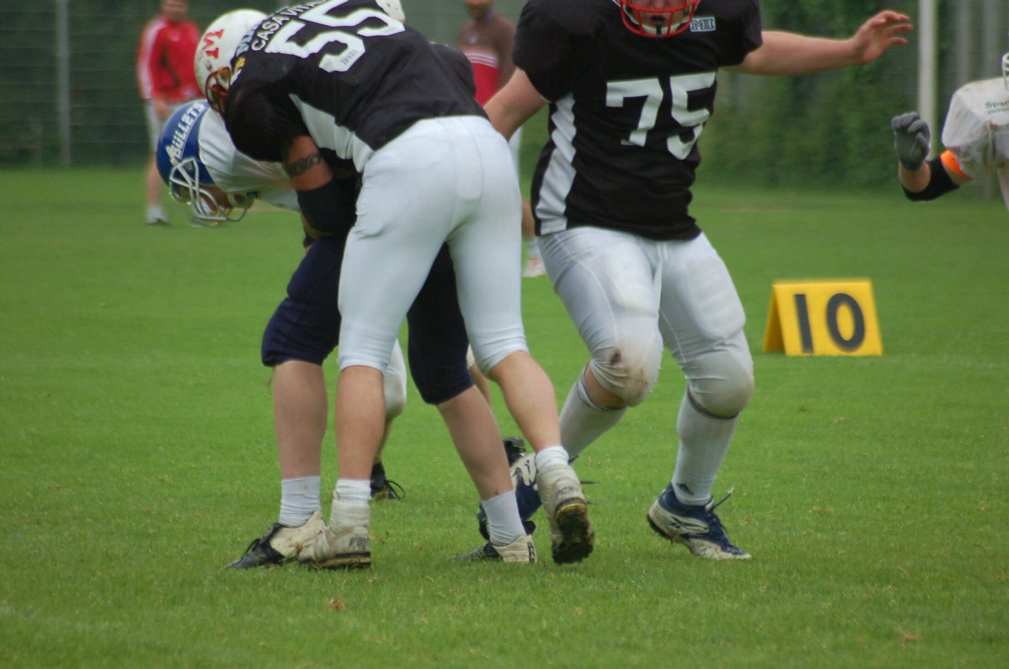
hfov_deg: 4.6
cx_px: 504
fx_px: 12589
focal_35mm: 450
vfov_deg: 3.0
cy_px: 334
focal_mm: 300
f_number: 5.6
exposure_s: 1/640
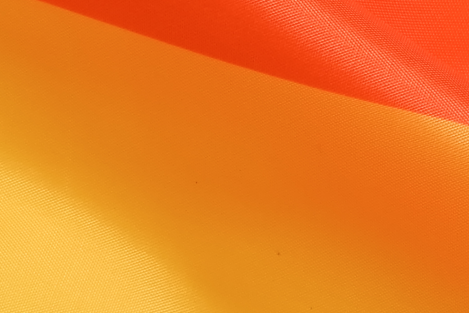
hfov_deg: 7.5
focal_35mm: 271
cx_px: 682
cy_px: 904
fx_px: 3531
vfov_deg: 4.9
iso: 200
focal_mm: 35
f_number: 11
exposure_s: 1/60
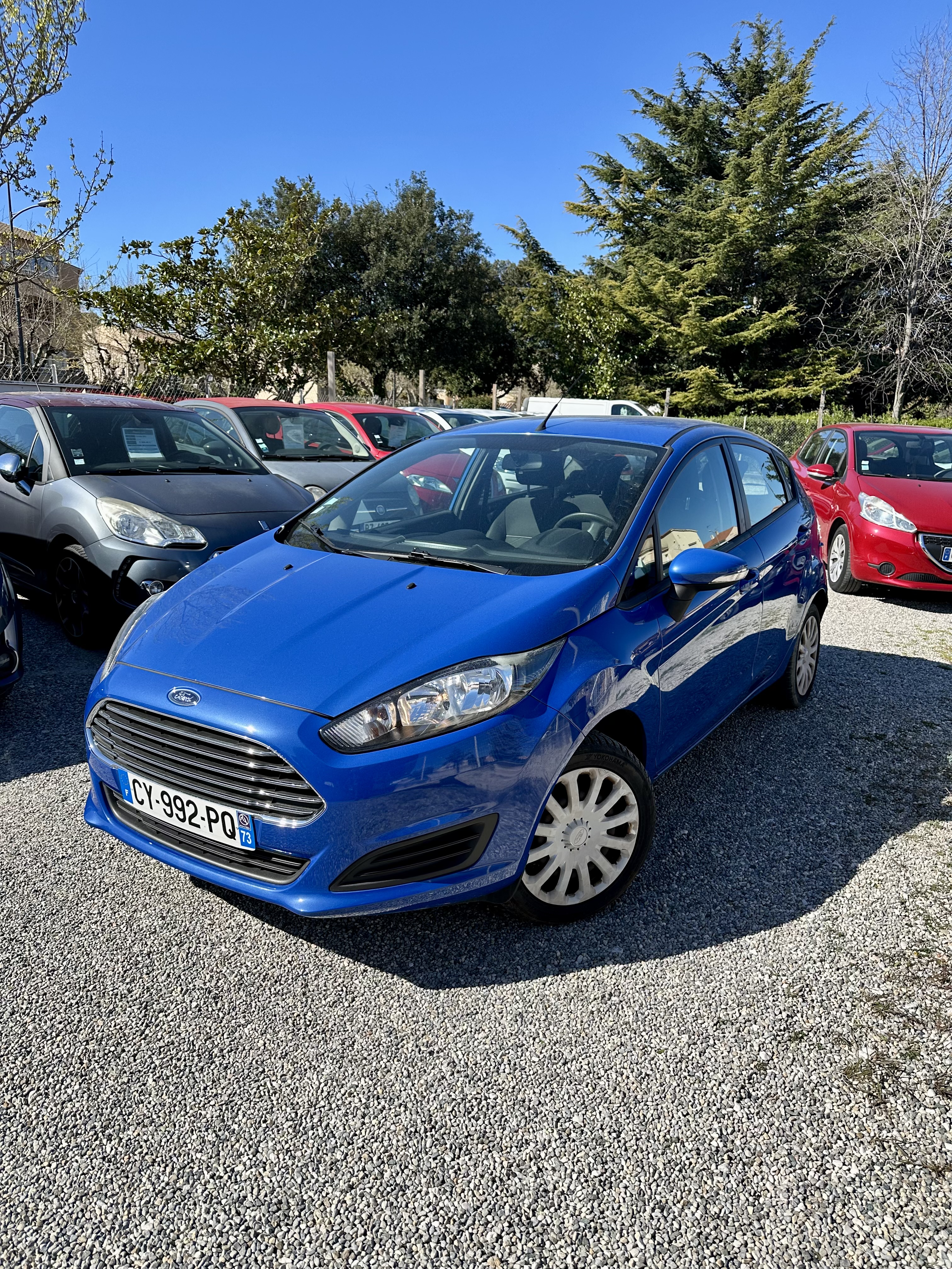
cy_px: 634
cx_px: 476
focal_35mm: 24
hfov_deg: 56.8
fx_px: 880
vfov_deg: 71.6
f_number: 1.78
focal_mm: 6.86
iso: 80
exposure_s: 1/3597
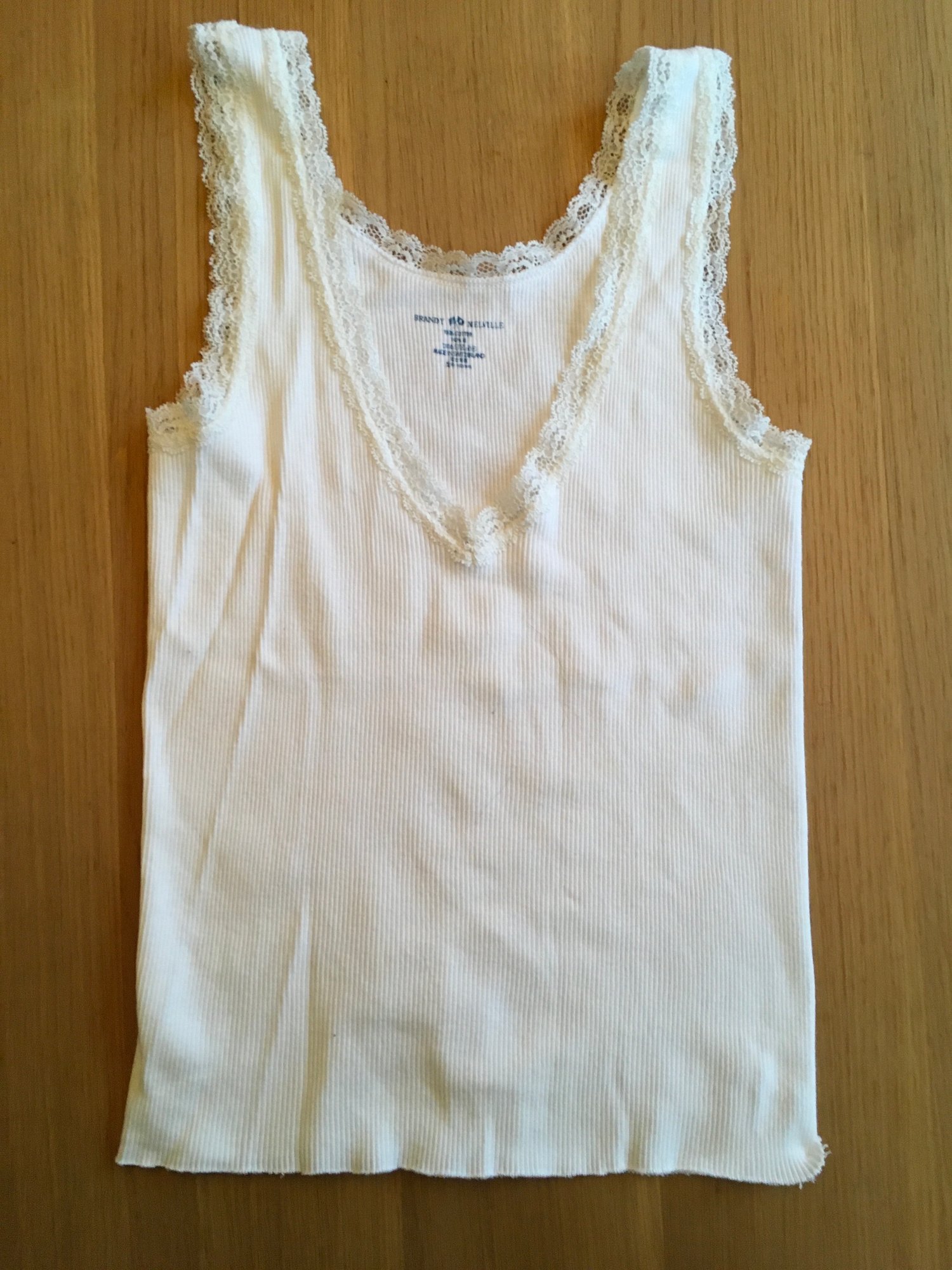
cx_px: 476
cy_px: 635
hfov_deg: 48.2
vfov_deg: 61.7
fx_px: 1063
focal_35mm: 29
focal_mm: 4.15
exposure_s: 1/30
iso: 125
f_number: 2.2
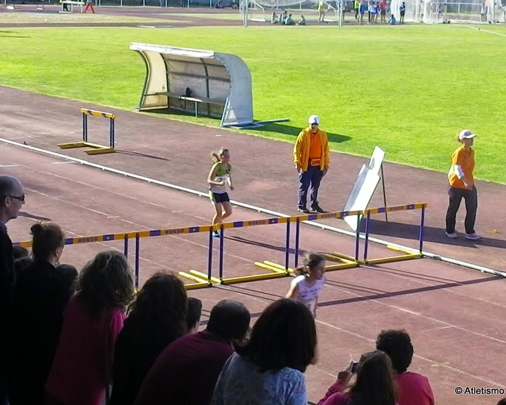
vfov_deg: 17.3
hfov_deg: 21.5
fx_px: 1333
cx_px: 269
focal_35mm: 89
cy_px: 203
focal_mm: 14.9
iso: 640
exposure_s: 1/160
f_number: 13.3
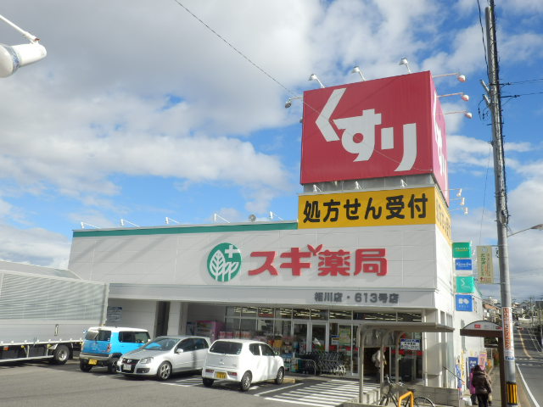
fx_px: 580
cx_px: 272
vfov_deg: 38.7
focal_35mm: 37
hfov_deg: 50.1
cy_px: 204
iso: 80
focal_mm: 6.6
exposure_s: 1/800
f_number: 3.9
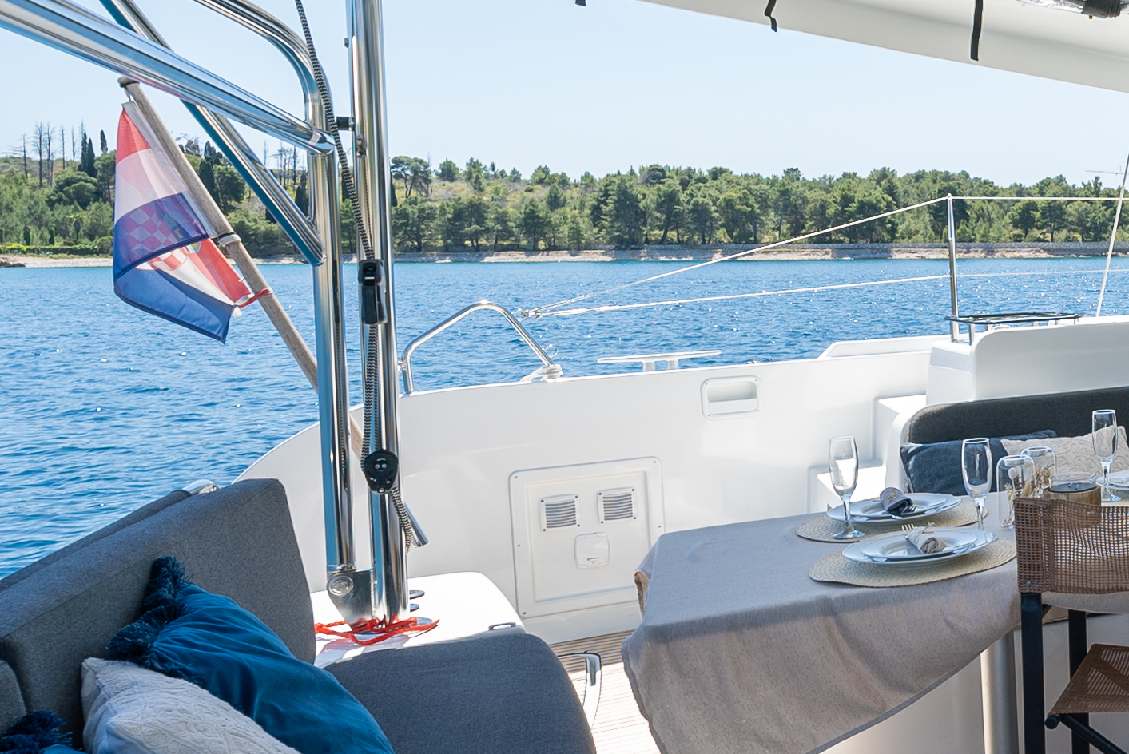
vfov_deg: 31.8
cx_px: 1414
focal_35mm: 42
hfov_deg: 34.8
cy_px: 288
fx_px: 1318
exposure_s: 1/100
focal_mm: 14
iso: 100
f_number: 9
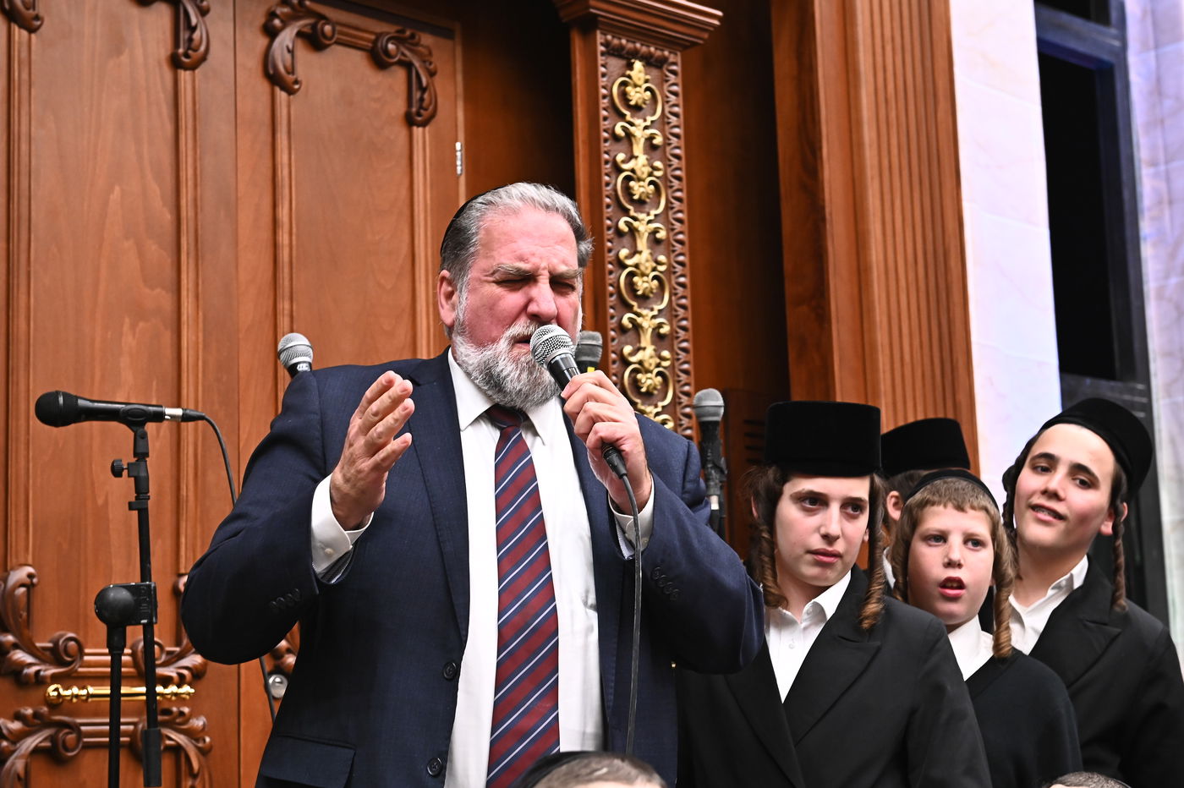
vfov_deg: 19.4
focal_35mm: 70
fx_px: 2301
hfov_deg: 28.9
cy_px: 394
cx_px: 592
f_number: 7.1
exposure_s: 1/160
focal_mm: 70
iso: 3200
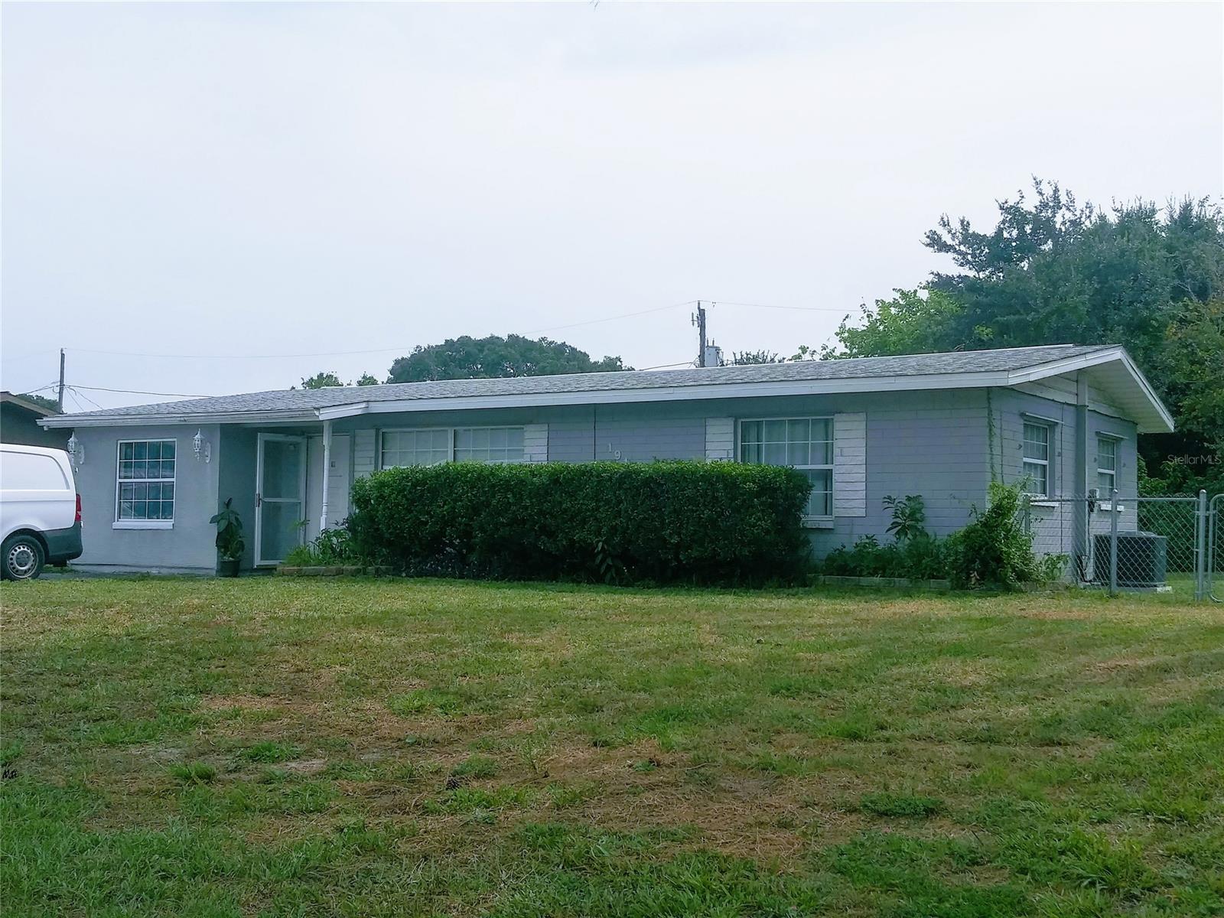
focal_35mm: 39
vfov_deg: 36.8
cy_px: 459
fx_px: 1379
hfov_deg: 47.9
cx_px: 612
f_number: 2.2
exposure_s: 1/2015
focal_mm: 3.52
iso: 50
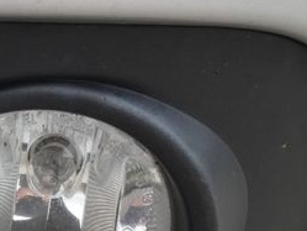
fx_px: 1677
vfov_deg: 7.9
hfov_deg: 10.3
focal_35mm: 189
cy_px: 133
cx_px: -83
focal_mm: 8.2
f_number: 5.6
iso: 80
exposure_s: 1/100
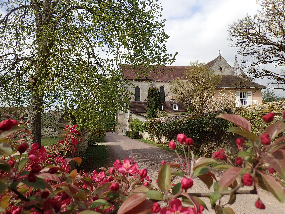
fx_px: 206
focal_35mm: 25
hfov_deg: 69.4
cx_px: 142
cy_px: 107
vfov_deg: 54.9
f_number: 2.8
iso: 100
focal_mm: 4.5
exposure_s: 1/1000
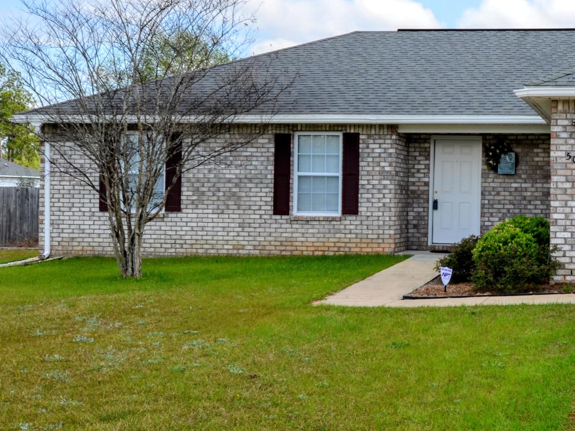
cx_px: 529
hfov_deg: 35.1
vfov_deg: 28.5
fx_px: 847
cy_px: 193
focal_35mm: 51
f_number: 8
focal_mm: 17
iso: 100
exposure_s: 1/250
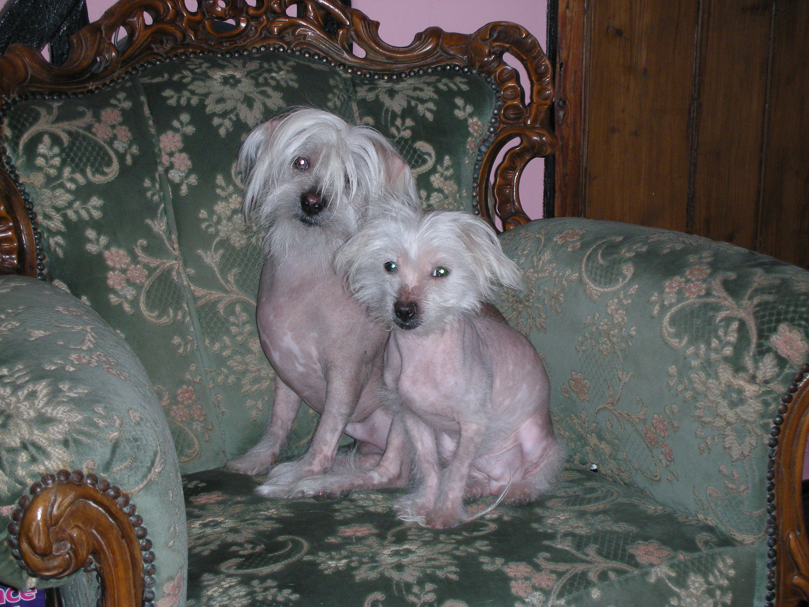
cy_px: 304
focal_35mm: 61
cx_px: 404
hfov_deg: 31.7
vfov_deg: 24.0
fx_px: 1426
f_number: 3.7
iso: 111
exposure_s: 1/120
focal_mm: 10.1
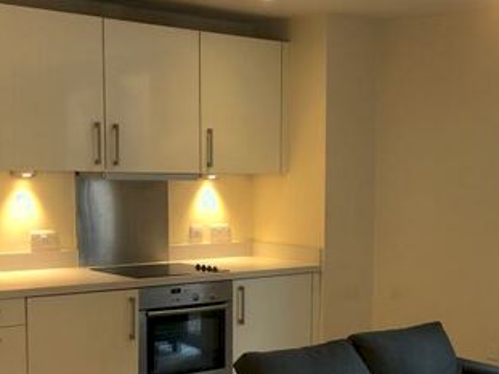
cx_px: 327
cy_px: 306
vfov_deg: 22.9
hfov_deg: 30.5
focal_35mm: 63
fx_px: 908
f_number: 1.8
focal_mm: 4
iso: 40
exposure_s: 1/17
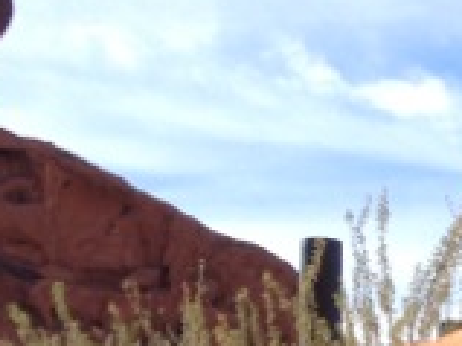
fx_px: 2347
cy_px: 832
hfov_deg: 10.9
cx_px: 631
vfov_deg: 7.8
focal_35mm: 176
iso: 50
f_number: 2.4
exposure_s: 1/1082
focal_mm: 4.28
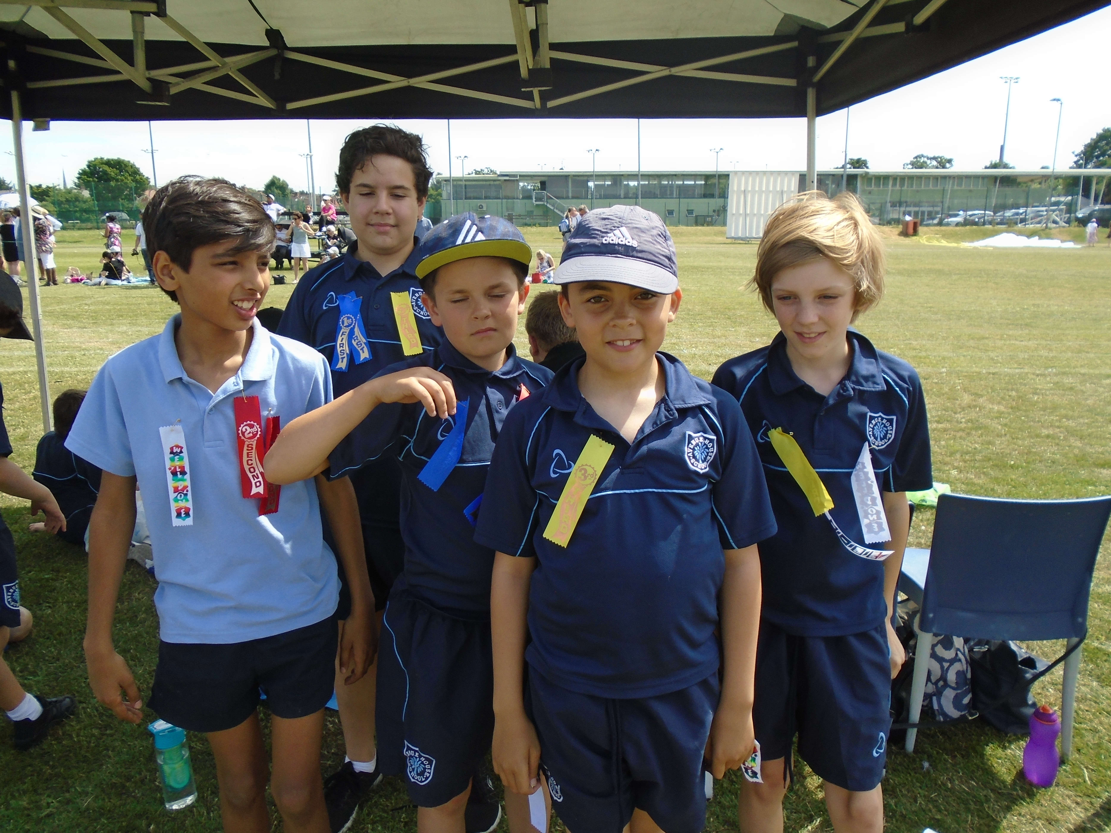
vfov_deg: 53.1
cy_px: 416
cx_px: 556
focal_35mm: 26
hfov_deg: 67.3
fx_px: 834
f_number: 3.2
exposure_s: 1/500
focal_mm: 4.6
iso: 100
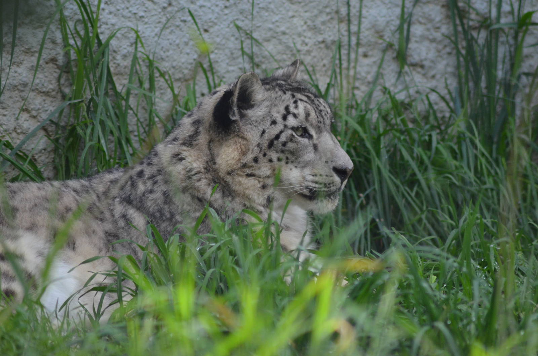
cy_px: 178
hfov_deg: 4.6
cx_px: 269
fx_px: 6712
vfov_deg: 3.0
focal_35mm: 450
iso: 1400
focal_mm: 300
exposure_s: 1/500
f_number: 5.6
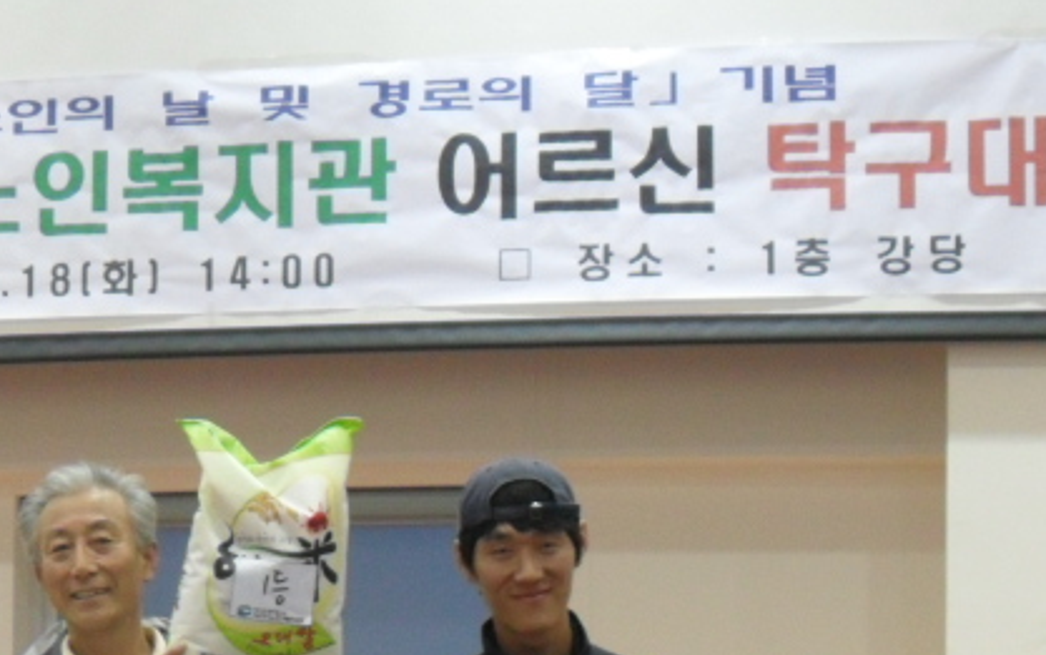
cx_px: 589
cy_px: 893
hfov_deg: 22.8
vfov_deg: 13.7
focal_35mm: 91
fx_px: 2595
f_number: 2.8
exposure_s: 1/30
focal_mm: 6.2
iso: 200
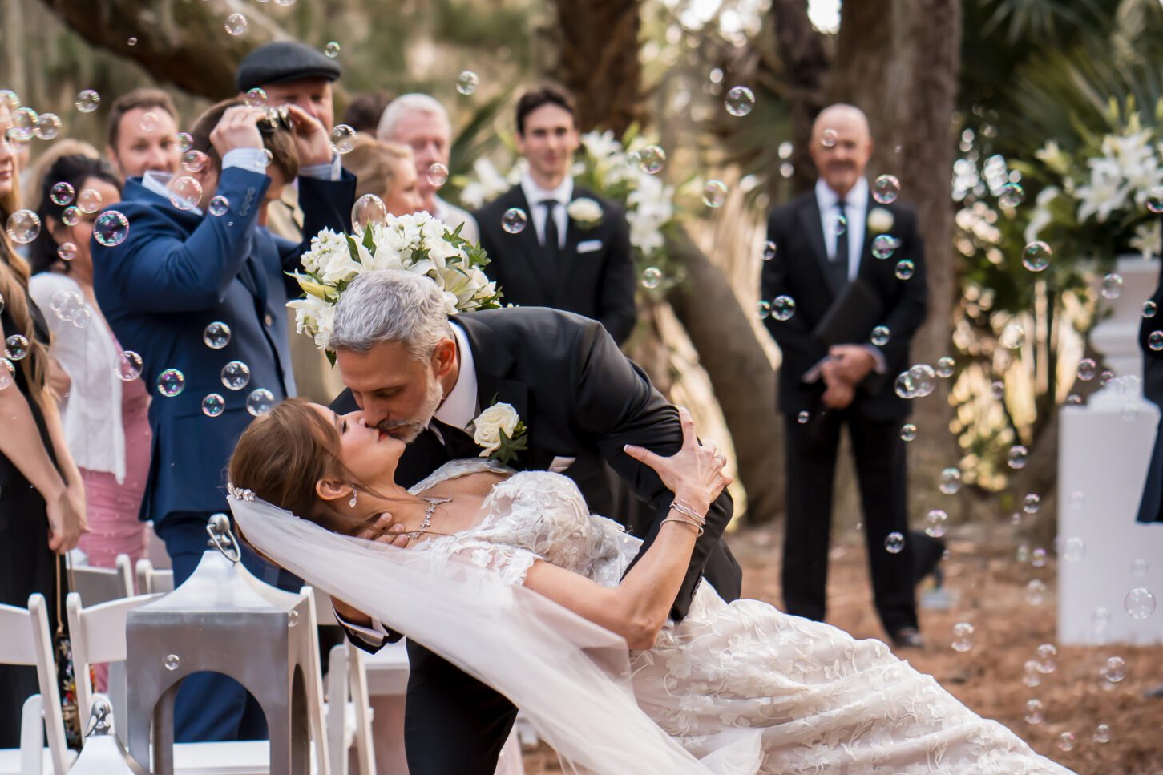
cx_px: 320
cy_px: 608
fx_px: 4845
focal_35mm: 150
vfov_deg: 9.1
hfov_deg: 13.6
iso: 1250
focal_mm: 85
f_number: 2.8
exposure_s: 1/160
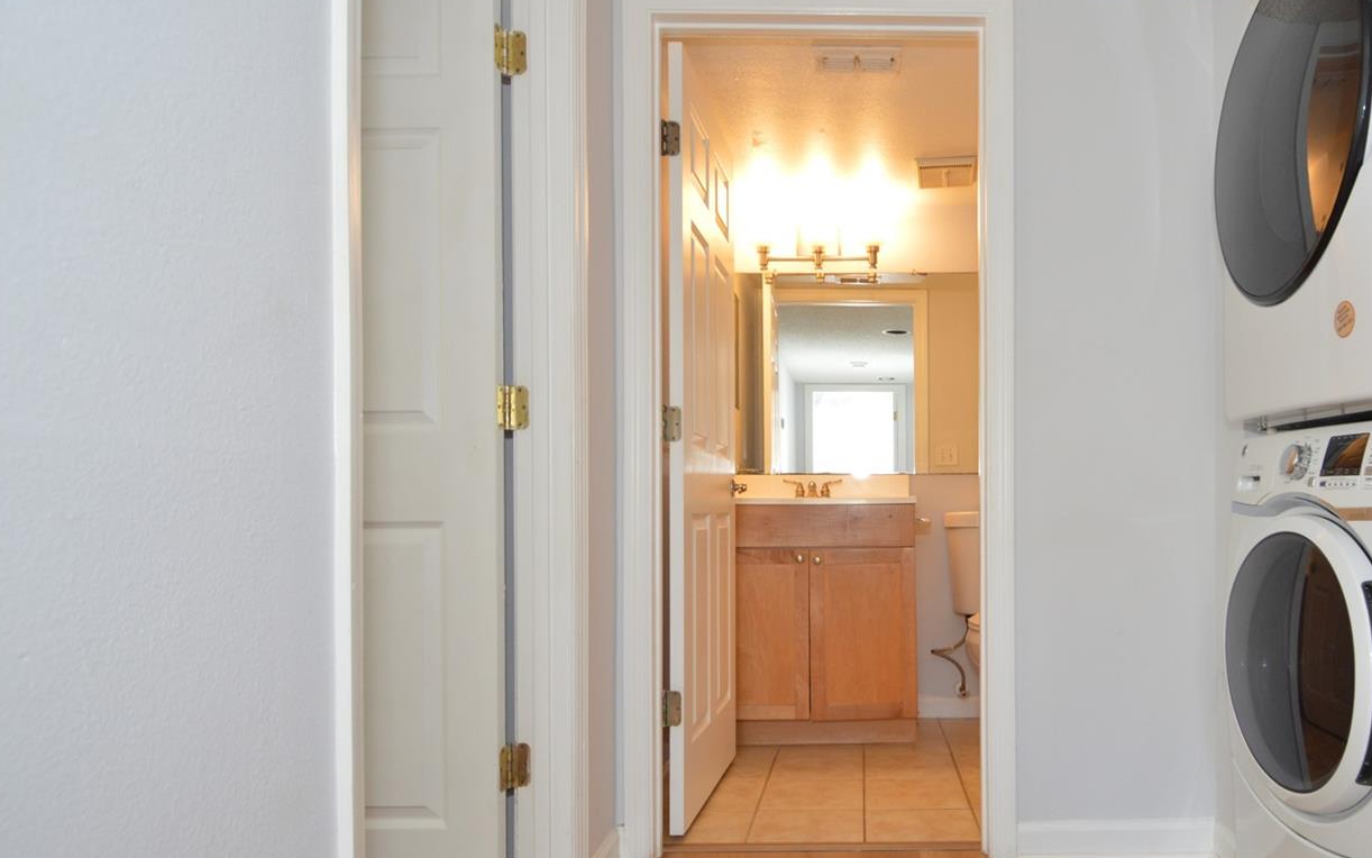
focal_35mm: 24
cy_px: 515
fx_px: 897
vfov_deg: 50.8
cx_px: 871
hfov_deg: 73.3
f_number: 4
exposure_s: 1/60
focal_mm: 12
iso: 400
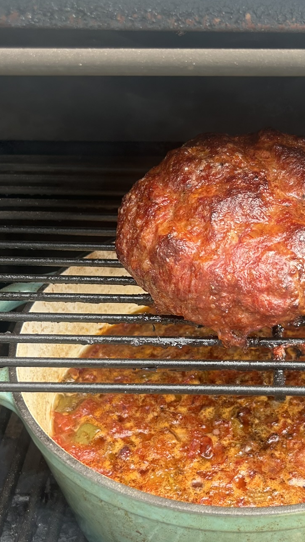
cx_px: 239
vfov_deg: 45.1
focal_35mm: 45
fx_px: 647
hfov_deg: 26.1
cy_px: 340
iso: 32
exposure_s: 1/129
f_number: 1.5
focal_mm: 5.7
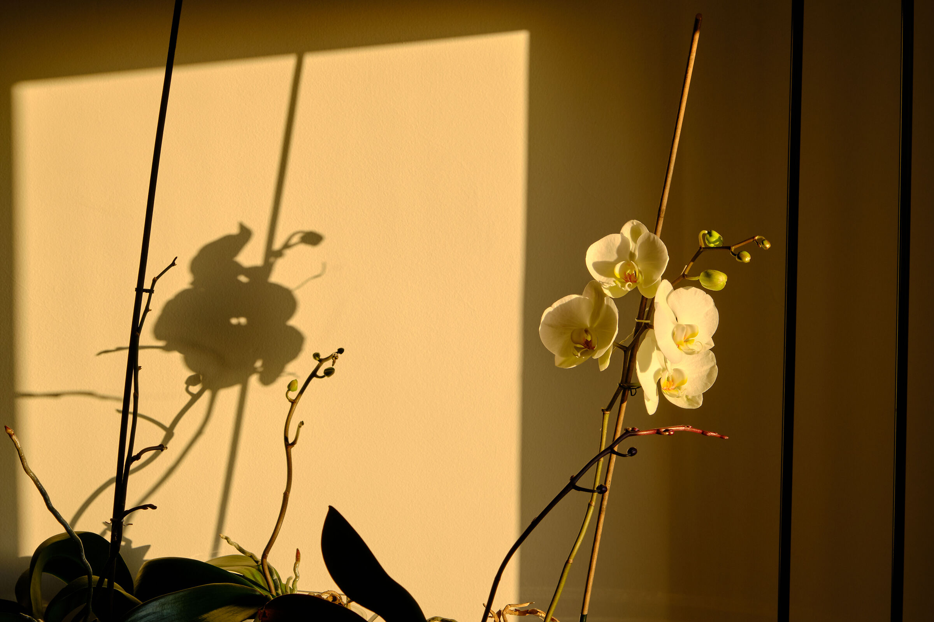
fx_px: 2283
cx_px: 467
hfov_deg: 23.1
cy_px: 311
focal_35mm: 88
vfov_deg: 15.5
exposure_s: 1/90
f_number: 8
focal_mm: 58.6
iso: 160
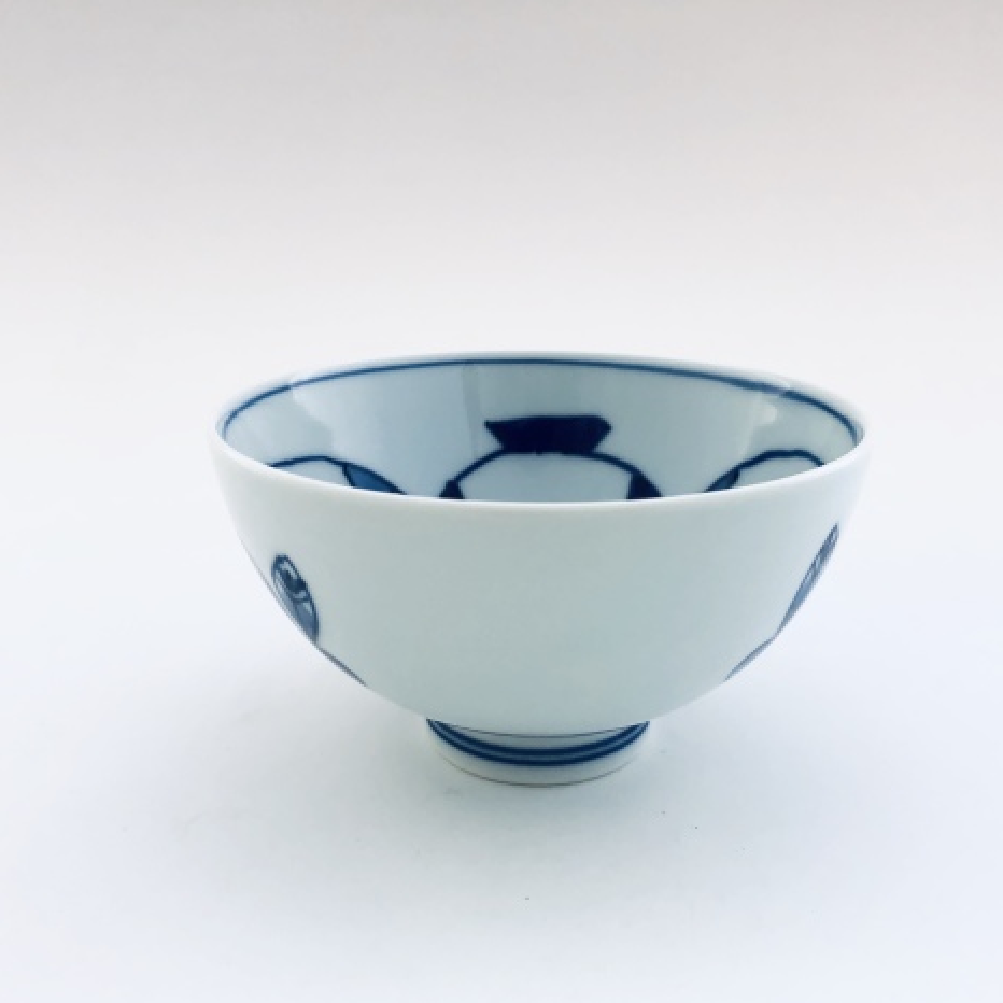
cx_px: 547
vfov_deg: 48.4
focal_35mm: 34
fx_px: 1115
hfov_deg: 48.4
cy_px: 514
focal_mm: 3.99
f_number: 1.8
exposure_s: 1/120
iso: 64
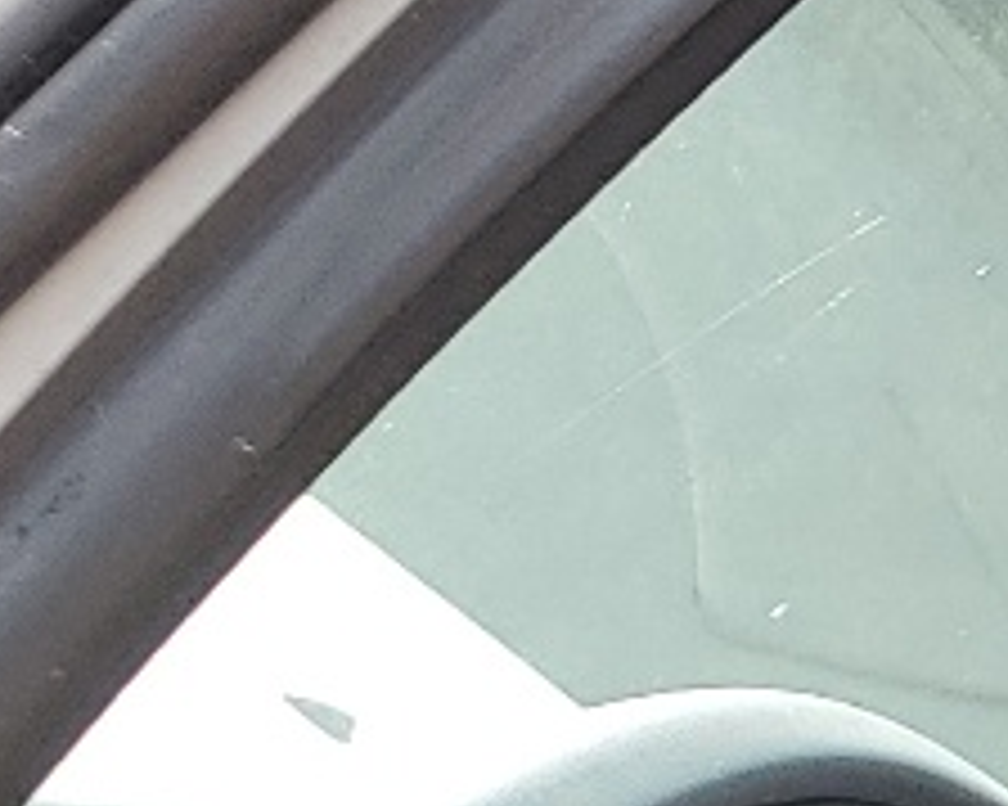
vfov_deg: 7.8
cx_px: 2714
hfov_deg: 9.2
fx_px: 5397
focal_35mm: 181
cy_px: 2112
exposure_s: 1/909
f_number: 1.5
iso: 50
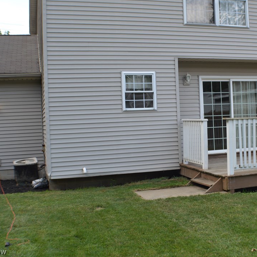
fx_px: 521
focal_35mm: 62
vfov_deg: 27.7
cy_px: 127
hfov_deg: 27.6
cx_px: 166
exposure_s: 1/125
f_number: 5.6
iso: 125
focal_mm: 32
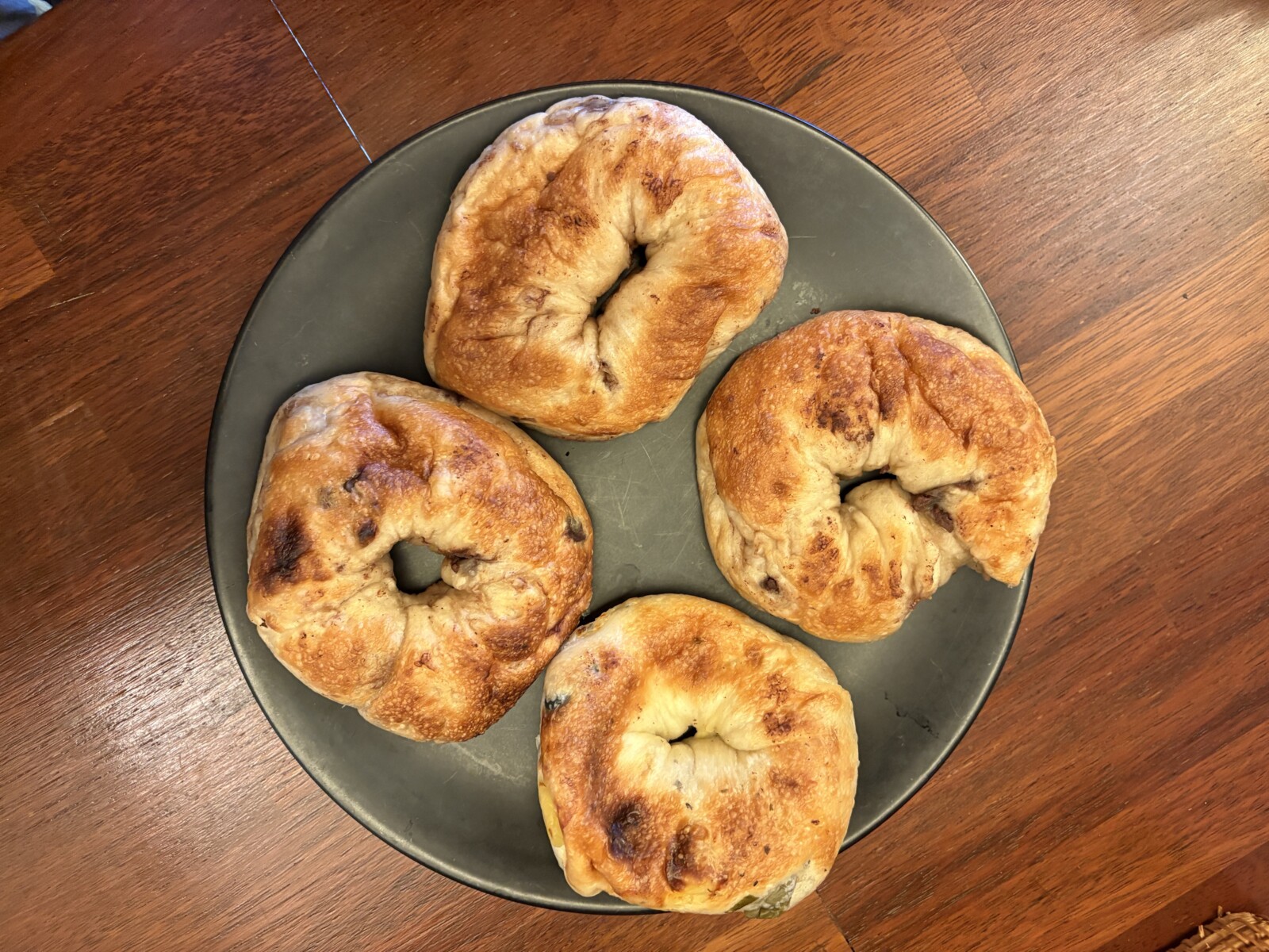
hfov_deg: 67.3
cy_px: 476
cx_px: 634
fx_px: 953
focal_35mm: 26
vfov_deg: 53.1
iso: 400
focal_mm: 5.96
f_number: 1.6
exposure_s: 1/60
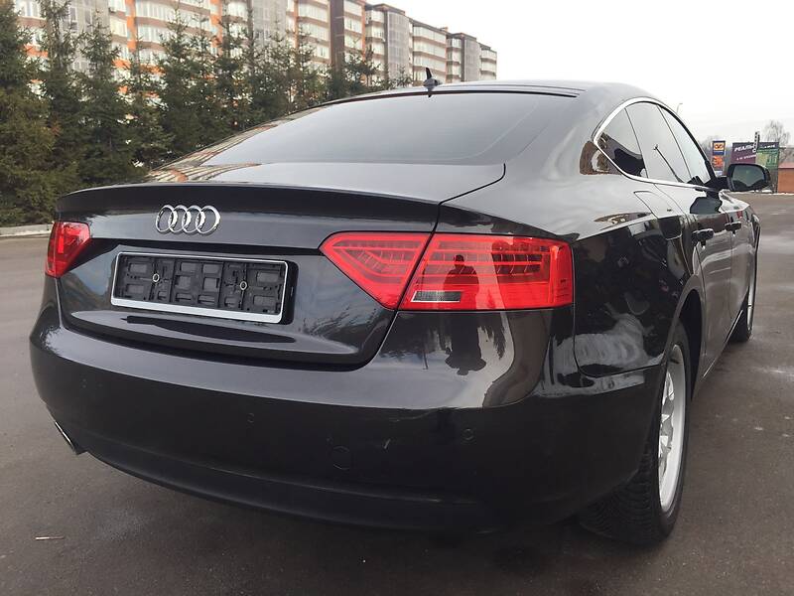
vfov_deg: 48.2
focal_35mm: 29
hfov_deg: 61.7
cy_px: 298
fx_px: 665
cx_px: 397
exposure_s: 1/520
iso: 32
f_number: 2.2
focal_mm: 4.2
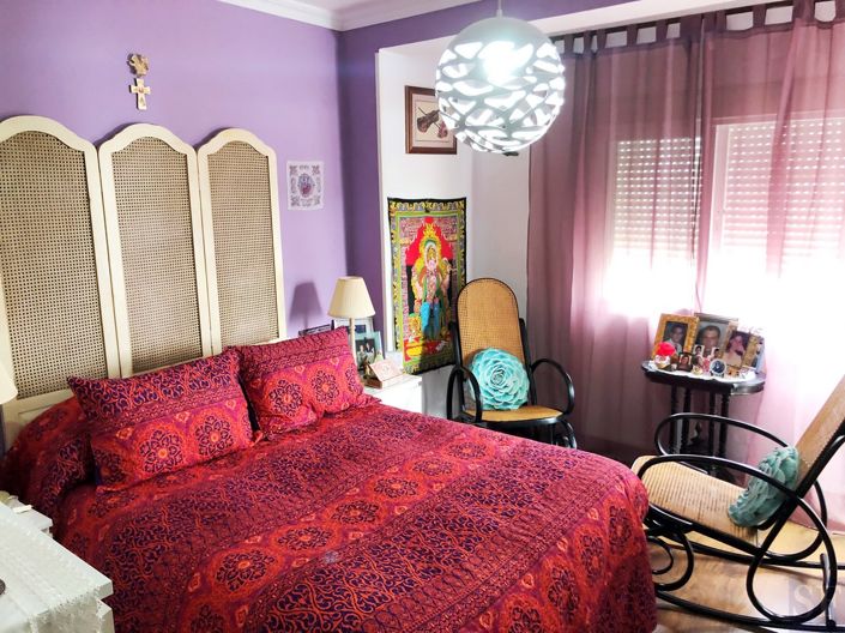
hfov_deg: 63.5
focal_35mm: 28
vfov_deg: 49.7
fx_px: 683
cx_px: 422
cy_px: 316
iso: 80
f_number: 1.8
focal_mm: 3.99
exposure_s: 1/17
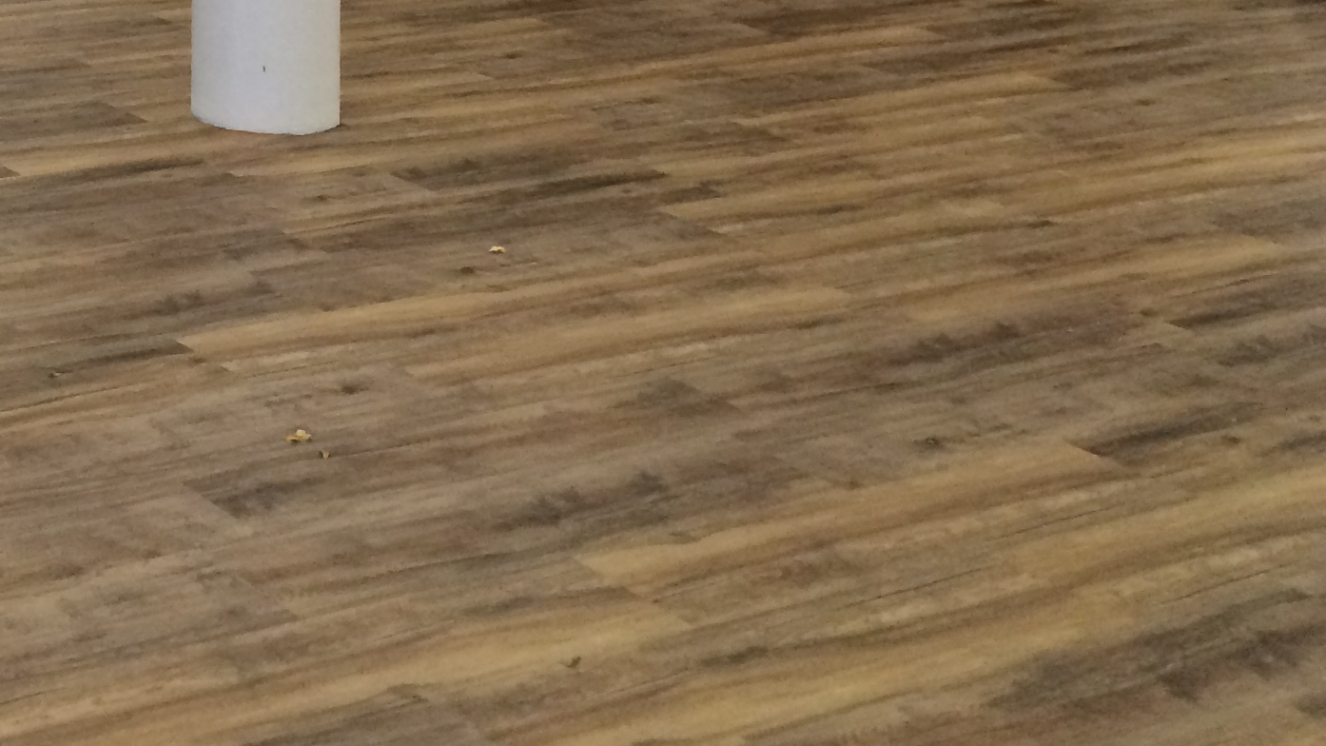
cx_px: -186
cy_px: -401
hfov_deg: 26.1
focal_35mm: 74
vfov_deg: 15.0
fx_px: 2602
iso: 80
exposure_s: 1/33
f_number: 2.2
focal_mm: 4.15
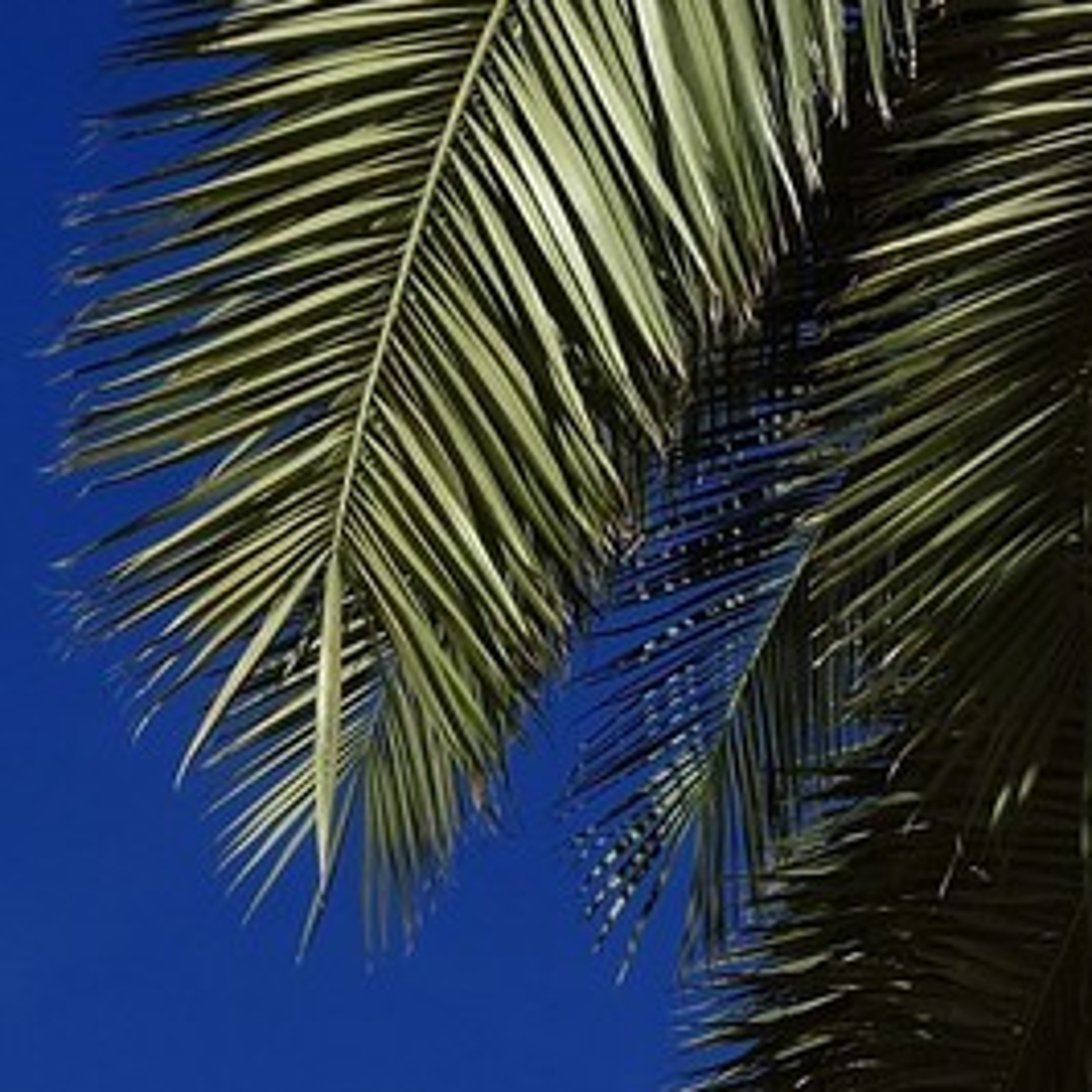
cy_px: 2796
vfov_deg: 6.7
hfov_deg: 7.1
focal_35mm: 245
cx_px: -16
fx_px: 8744
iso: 200
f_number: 16
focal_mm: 48
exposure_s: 1/250
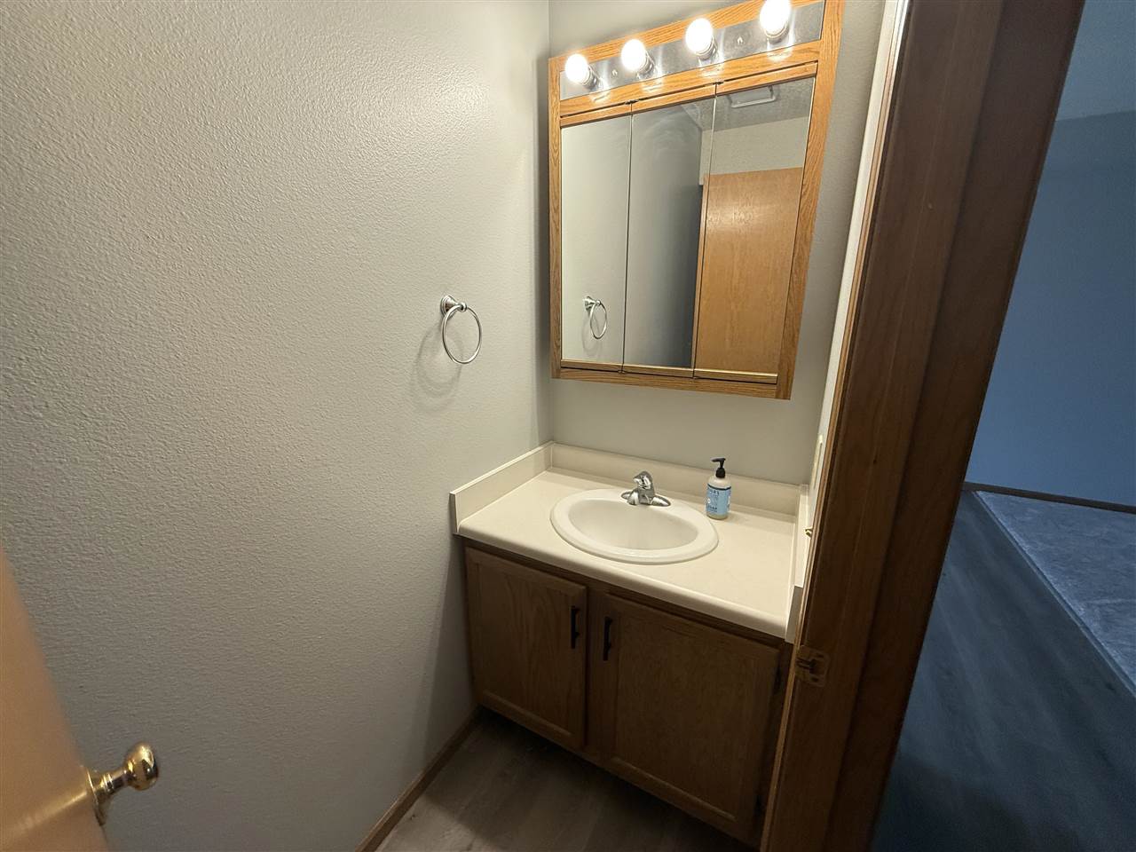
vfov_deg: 85.7
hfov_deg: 102.1
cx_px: 568
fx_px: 459
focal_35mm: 14
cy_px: 426
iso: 200
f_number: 2.2
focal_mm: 2.22
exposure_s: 1/120
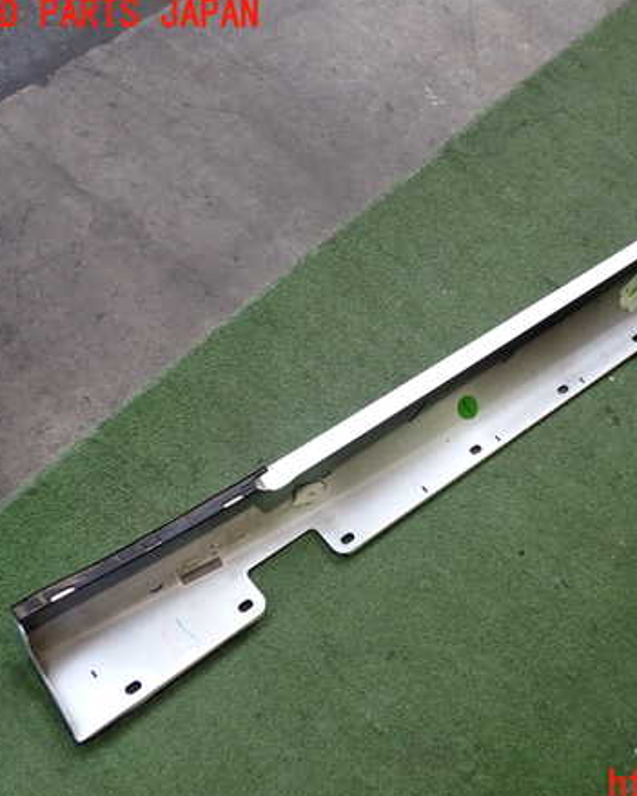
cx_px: 474
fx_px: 943
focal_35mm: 40
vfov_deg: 45.8
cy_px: 401
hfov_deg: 36.5
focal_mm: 5.4
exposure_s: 1/60
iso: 200
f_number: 2.3
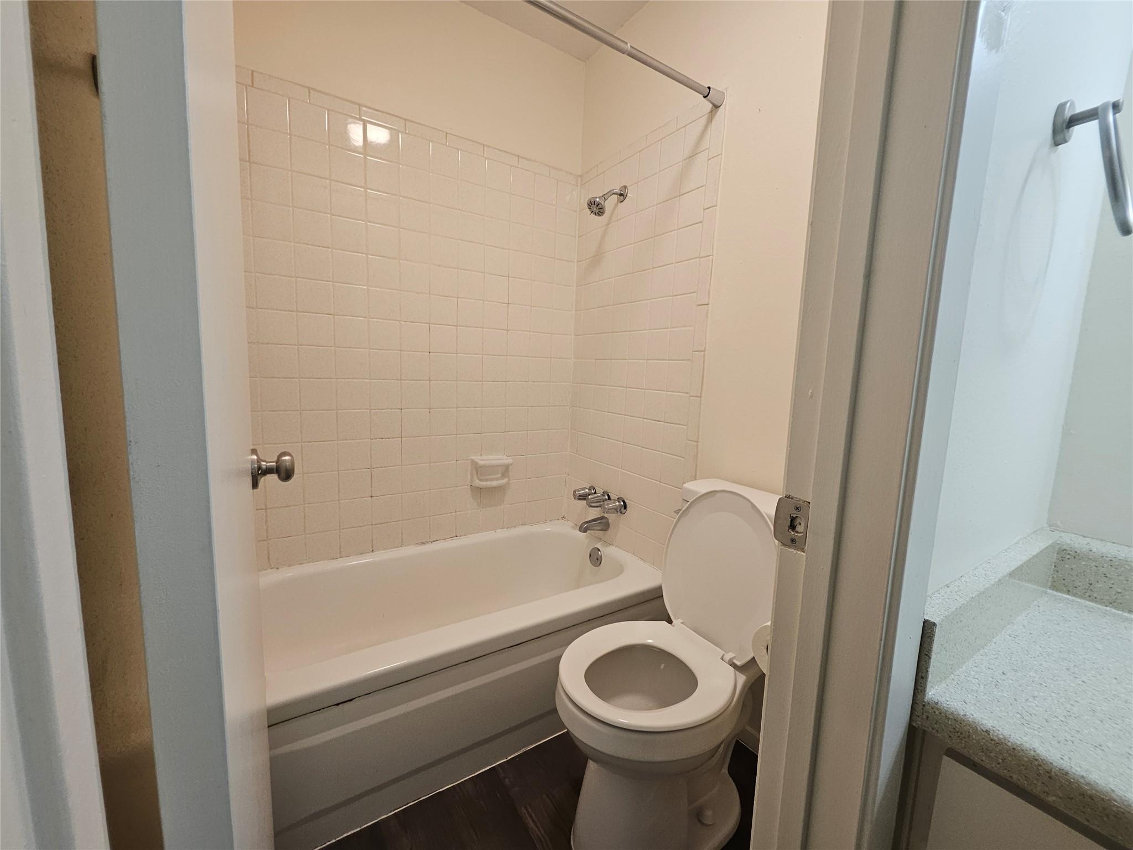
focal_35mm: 13
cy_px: 425
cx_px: 566
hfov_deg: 106.2
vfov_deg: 89.9
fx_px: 425
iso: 80
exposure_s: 1/60
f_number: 2.2
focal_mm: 1.74
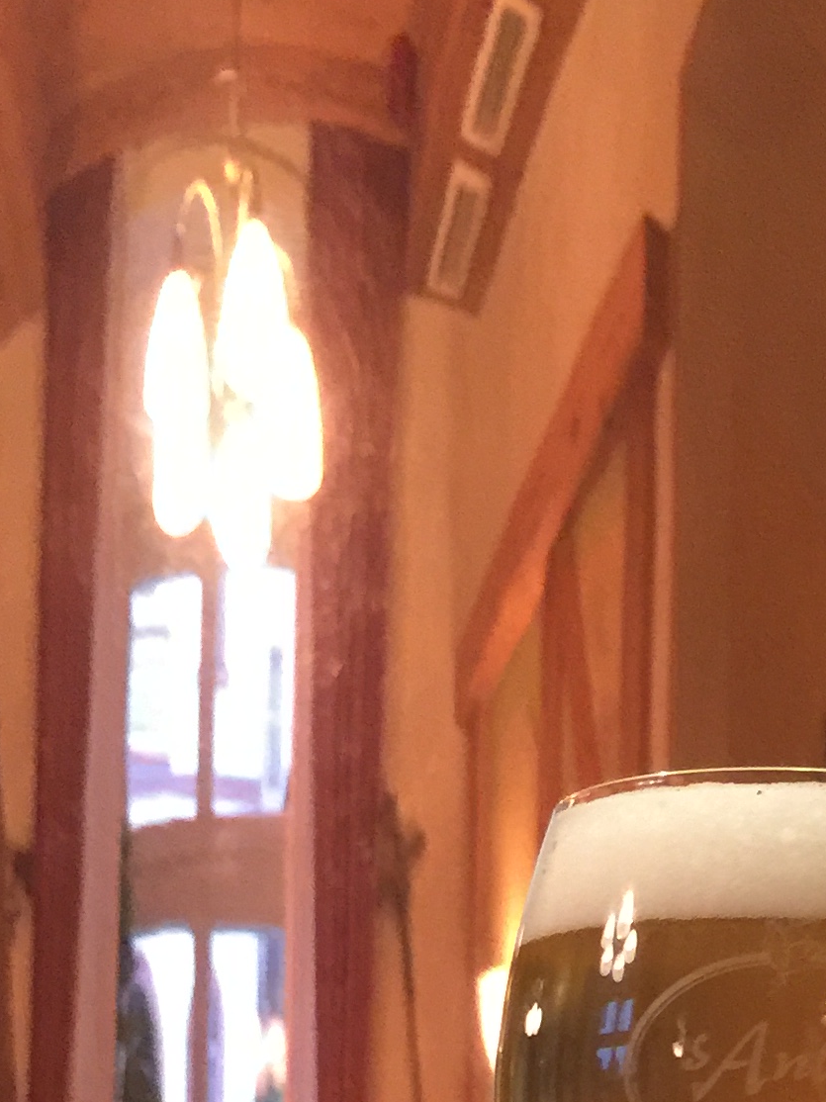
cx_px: 1157
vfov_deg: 21.1
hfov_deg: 16.2
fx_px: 2705
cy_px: 1386
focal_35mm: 85
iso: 125
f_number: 2.2
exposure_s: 1/8
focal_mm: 4.15
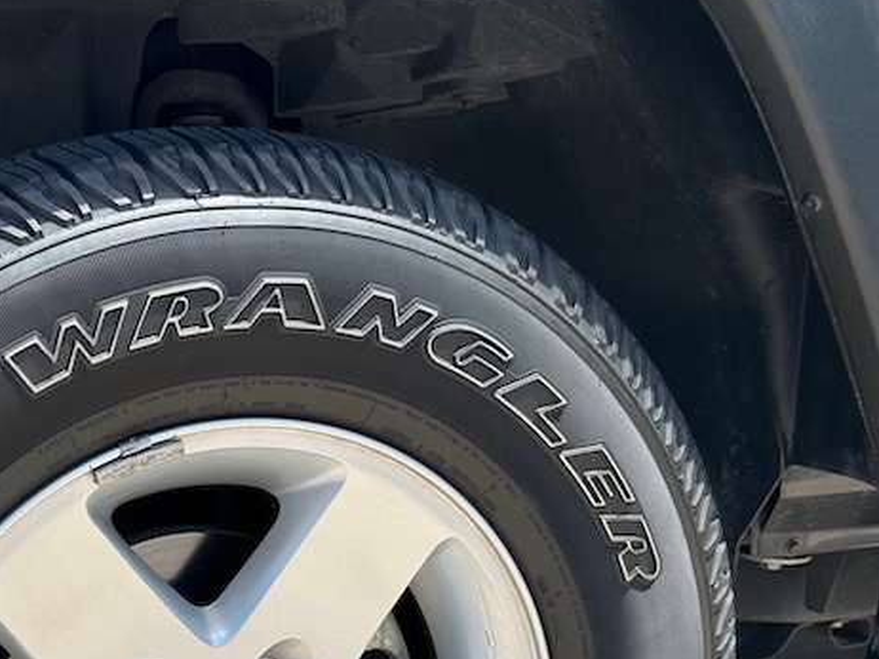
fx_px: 1320
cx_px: 156
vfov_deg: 26.5
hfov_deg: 35.5
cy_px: 659
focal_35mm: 52
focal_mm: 6.86
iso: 80
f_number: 1.78
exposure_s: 1/1304
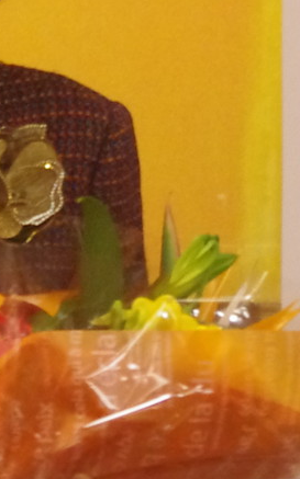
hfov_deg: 2.7
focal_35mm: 491
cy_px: -56
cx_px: -466
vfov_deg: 4.3
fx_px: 6425
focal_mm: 55
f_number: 5.6
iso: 2000
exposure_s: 1/25
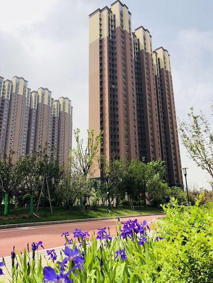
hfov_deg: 49.8
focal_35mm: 28
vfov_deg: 63.4
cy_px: 142
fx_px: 230
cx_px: 106
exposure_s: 1/2183
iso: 20
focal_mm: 4
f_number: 1.8
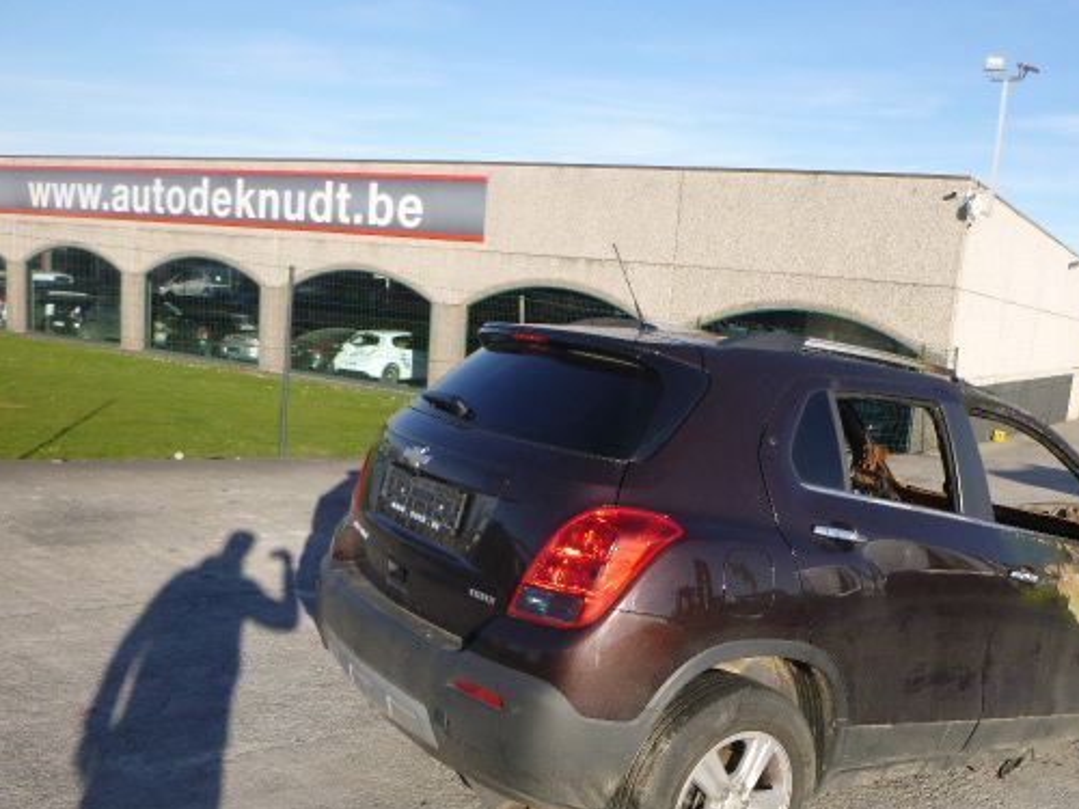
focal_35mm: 32
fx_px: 997
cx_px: 688
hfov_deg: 56.0
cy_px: 477
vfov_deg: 44.0
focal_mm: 4.5
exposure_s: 1/400
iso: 100
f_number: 3.9
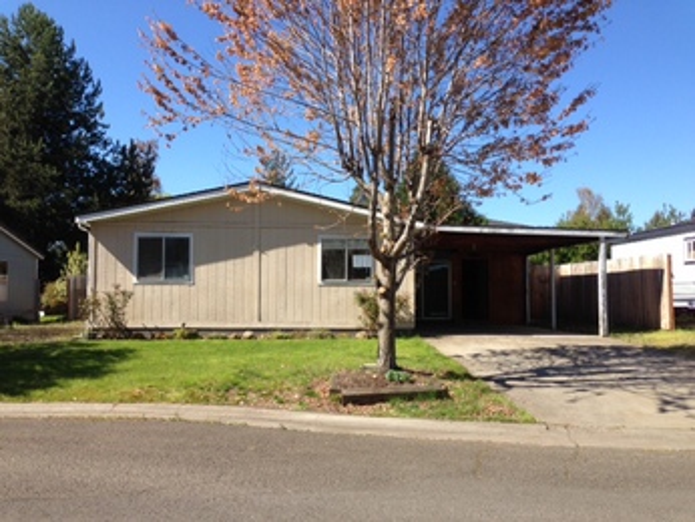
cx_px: 348
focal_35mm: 33
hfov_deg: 55.3
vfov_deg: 43.0
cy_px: 261
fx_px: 663
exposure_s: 1/935
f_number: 2.4
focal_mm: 4.13
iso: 50
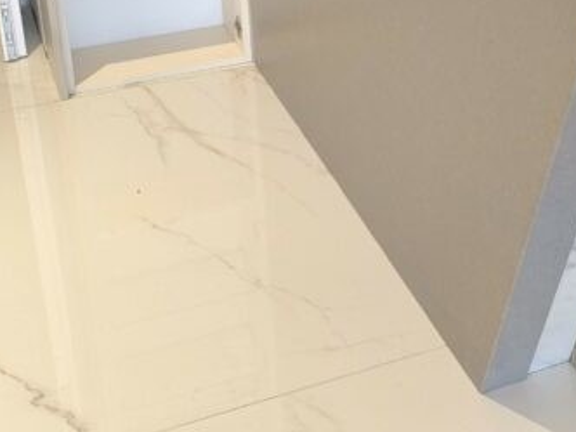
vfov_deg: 20.0
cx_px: 514
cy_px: -12
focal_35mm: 71
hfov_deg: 26.5
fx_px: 1181
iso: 800
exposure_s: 1/99.9
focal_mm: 6.14
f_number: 1.65
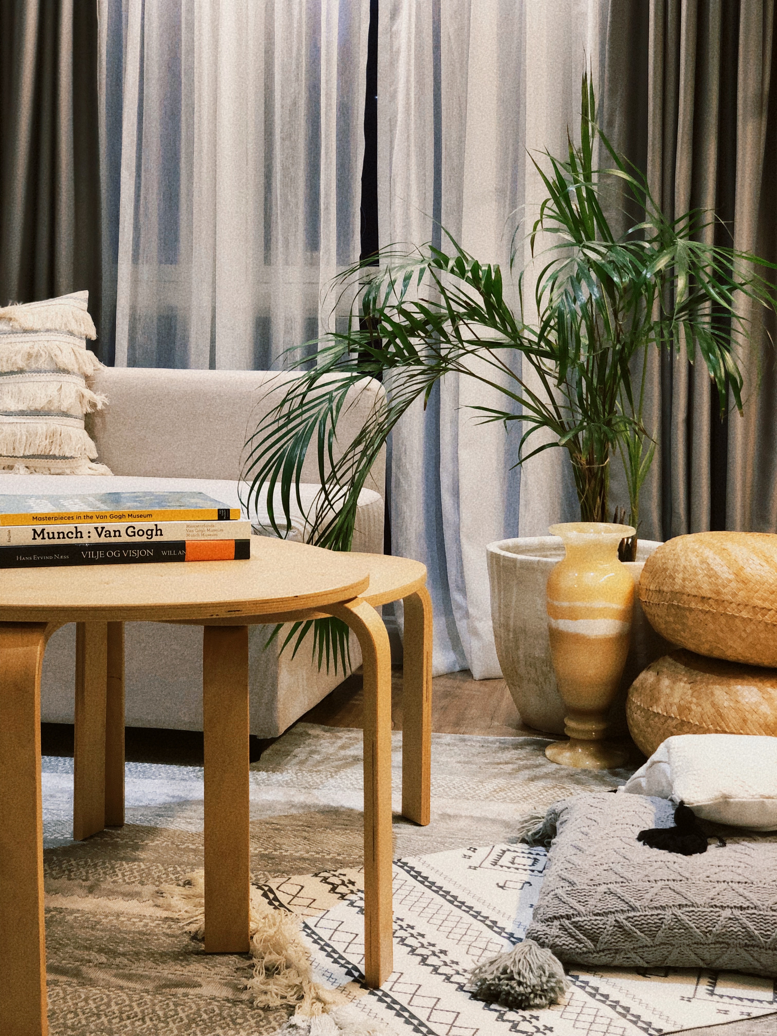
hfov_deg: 28.0
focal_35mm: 52
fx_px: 1556
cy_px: 518
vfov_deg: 36.8
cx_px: 388
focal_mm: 6
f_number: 2.4
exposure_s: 1/30
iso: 125
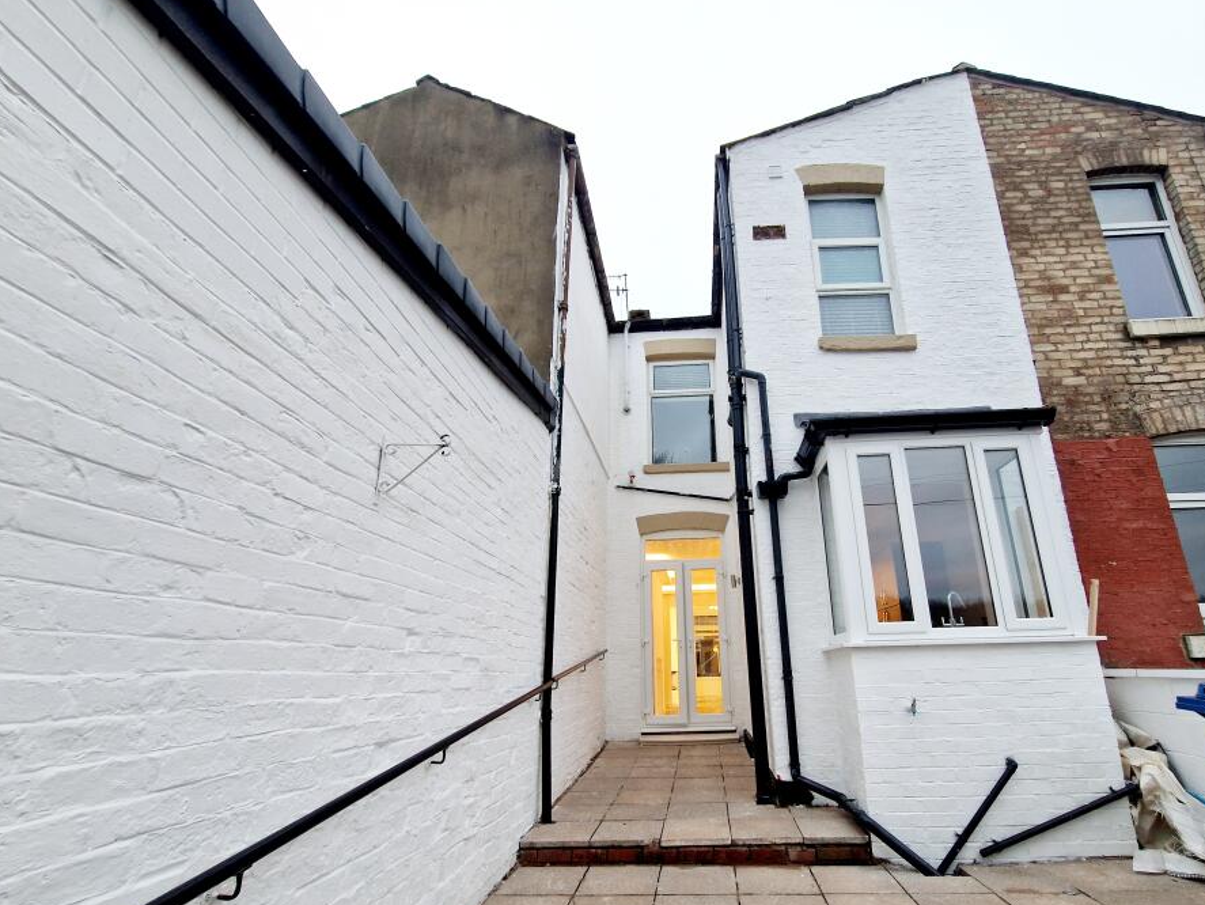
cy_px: 507
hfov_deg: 97.6
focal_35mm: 15
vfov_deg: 81.4
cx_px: 682
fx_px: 522
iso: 160
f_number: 2.2
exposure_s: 1/50
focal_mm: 2.2
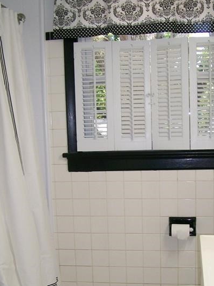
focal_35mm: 52
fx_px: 429
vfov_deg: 36.6
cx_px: 125
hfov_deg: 28.0
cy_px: 181
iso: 80
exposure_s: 1/64
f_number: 2.7
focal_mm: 6
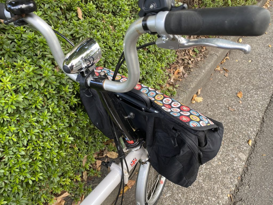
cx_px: 136
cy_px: 102
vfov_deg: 53.1
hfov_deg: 67.3
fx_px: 205
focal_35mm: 26
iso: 64
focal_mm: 4.25
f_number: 1.8
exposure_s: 1/121
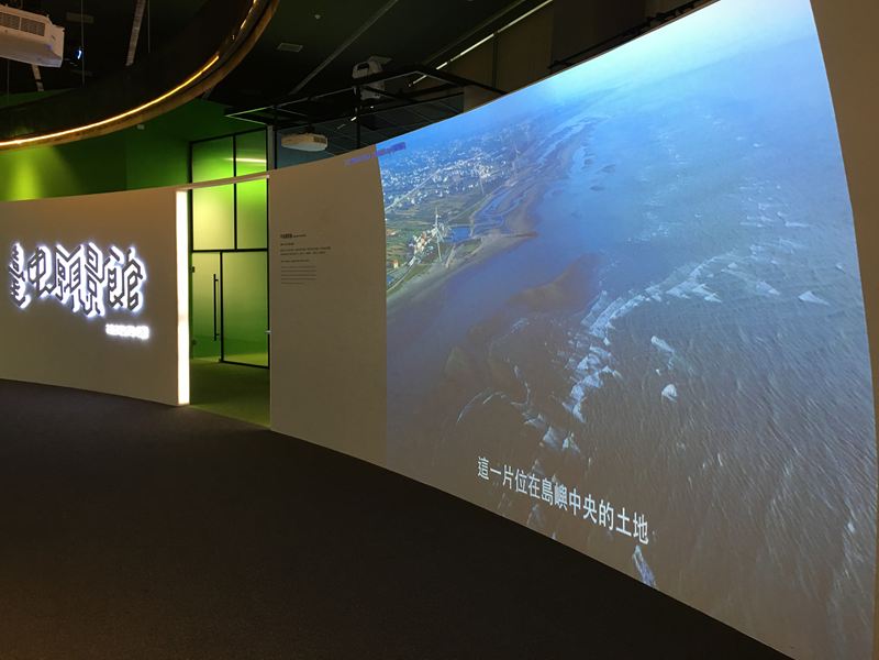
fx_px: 736
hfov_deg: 61.7
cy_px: 330
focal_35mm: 29
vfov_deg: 48.2
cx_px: 440
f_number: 2.2
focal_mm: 4.15
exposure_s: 1/15
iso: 40
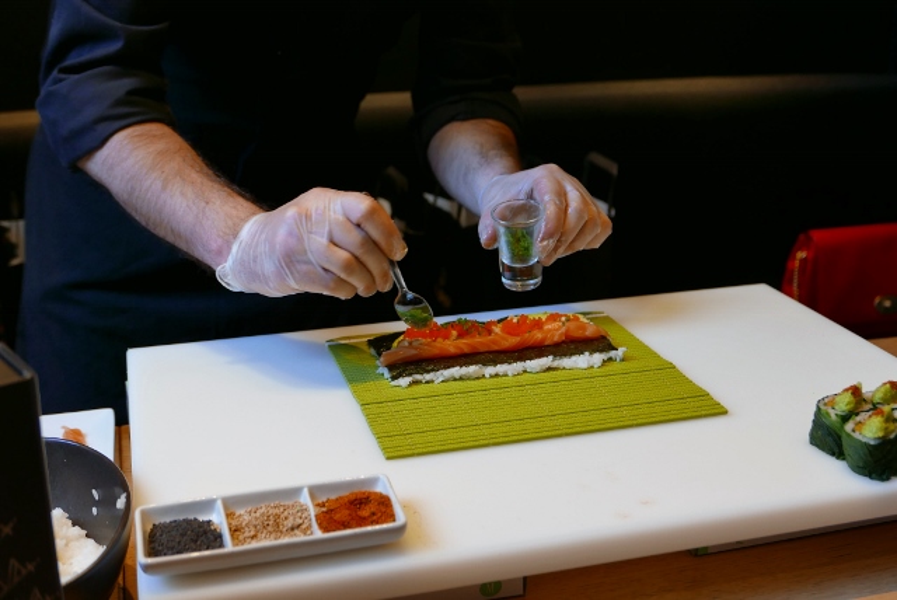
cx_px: 448
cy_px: 300
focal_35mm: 49
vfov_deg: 27.6
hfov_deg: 40.3
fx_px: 1222
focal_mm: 22
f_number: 2.7
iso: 320
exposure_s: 1/100
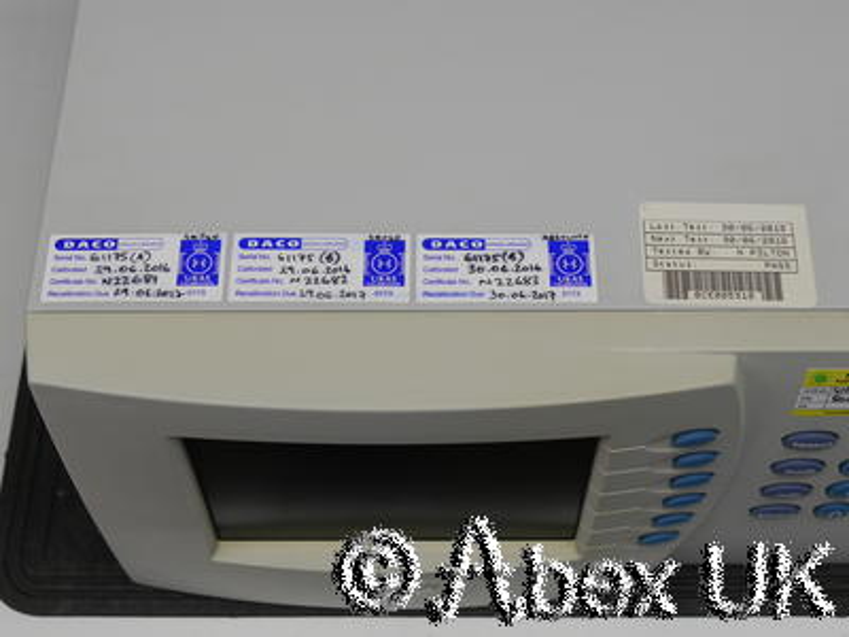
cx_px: 424
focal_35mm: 56
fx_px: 1373
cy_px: 318
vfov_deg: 26.1
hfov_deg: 34.3
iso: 400
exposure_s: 1/50
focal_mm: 28
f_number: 8
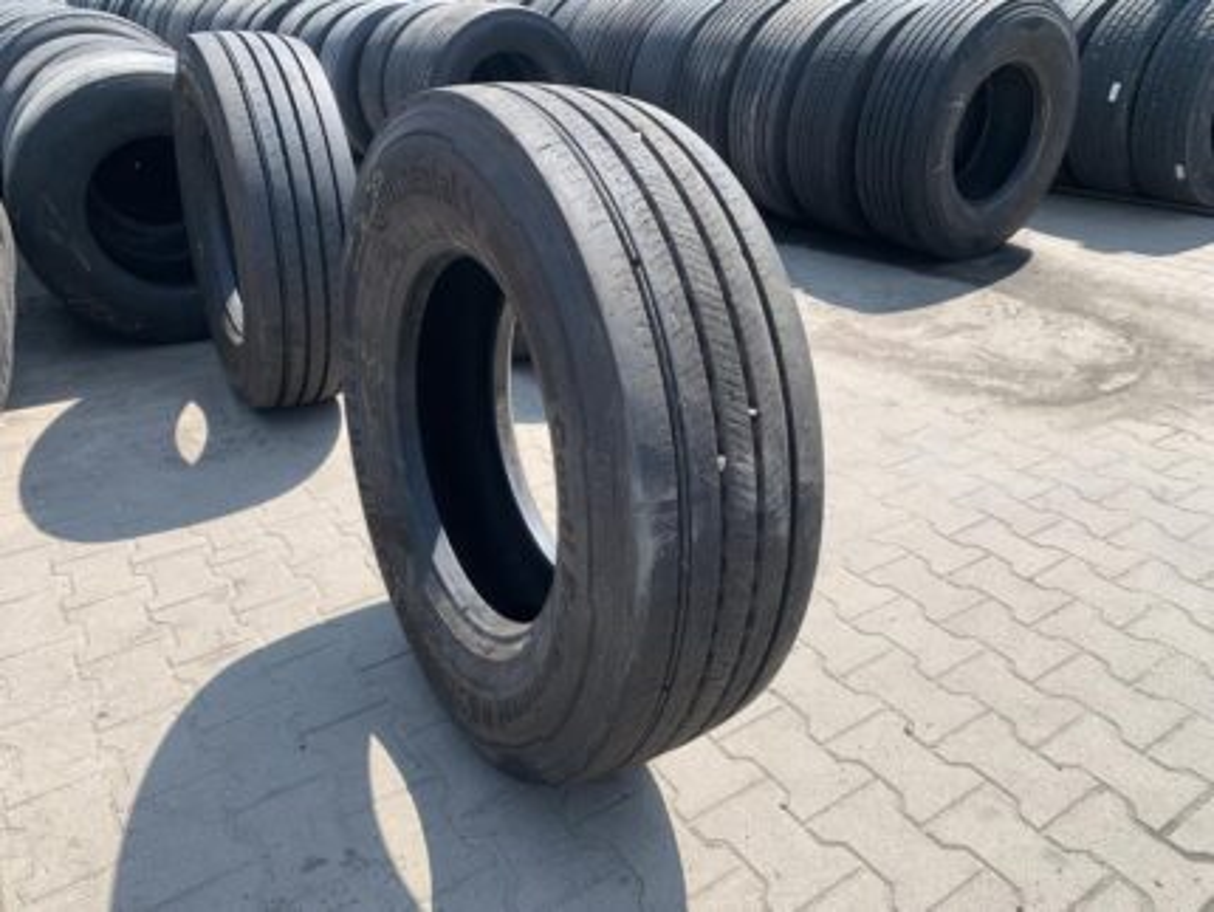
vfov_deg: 53.1
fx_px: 912
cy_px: 456
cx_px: 607
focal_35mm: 26
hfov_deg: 67.3
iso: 25
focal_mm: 4.25
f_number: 1.8
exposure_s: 1/1043
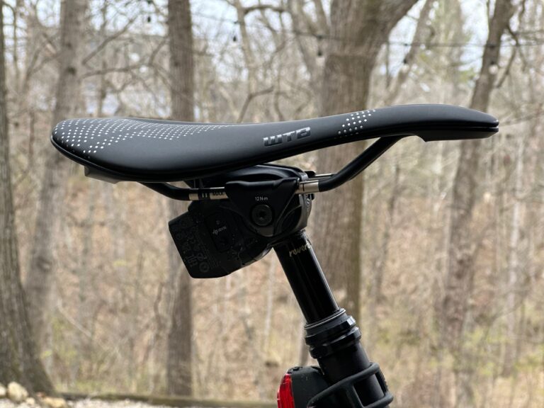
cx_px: 272
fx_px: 1210
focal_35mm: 77
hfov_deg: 25.3
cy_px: 204
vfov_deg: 19.1
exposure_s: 1/99
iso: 50
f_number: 2.8
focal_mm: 9
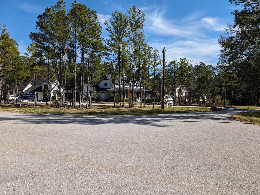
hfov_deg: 71.5
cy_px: 98
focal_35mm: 24
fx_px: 181
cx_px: 130
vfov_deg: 56.9
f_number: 1.68
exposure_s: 1/1058
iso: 21
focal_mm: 6.9
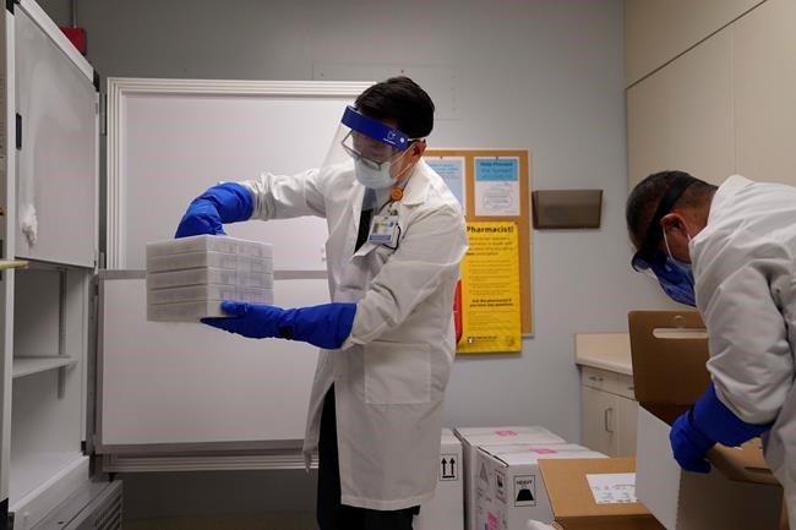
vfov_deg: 35.0
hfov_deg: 50.7
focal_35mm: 38
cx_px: 398
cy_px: 265
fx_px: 840
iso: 2000
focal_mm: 38
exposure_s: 1/800
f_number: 3.2
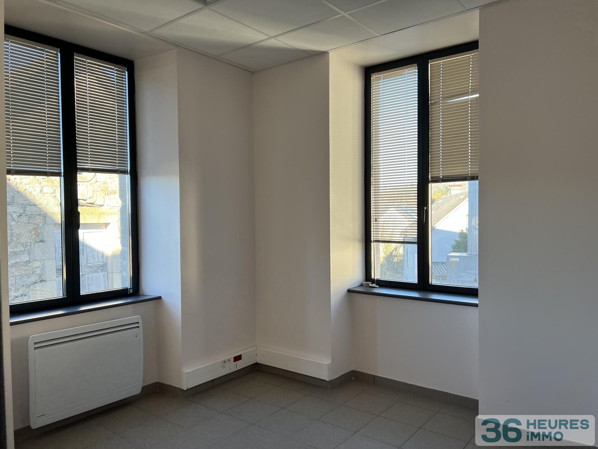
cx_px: 299
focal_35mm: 26
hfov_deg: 67.3
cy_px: 224
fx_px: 449
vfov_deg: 53.1
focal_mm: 5.7
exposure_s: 1/152
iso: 50
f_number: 1.5
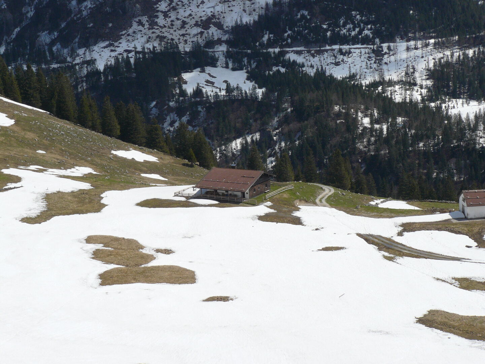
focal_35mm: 73
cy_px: 182
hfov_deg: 26.7
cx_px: 242
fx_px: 1023
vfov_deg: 20.2
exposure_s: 1/500
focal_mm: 12.2
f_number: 7.1
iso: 100
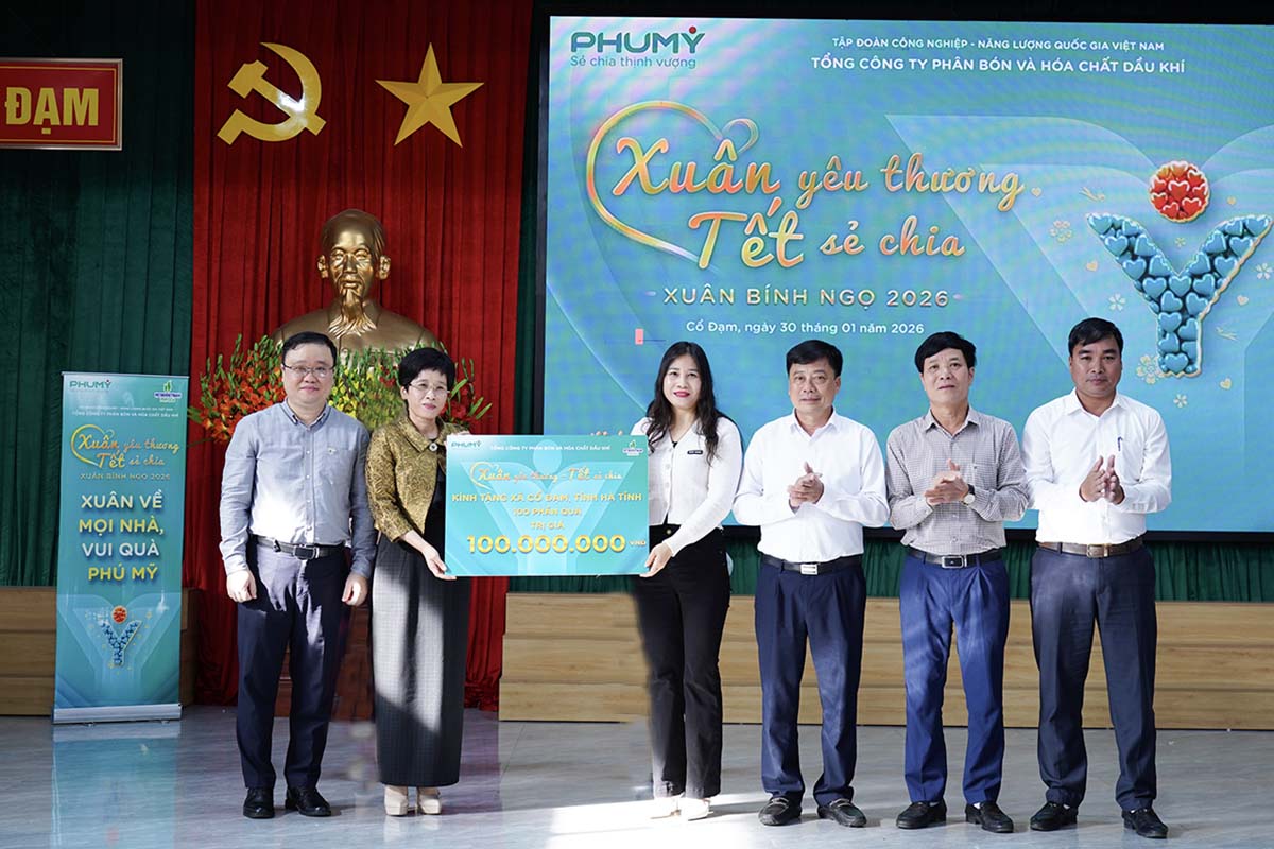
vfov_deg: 26.5
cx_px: 637
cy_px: 424
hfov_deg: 38.9
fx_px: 1805
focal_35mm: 51
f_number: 4
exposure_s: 1/125
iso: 800
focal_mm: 51
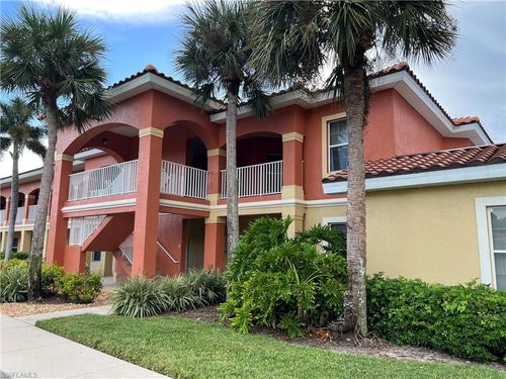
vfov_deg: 53.1
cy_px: 190
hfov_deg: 67.3
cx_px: 253
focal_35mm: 26
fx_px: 380
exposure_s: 1/316
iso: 50
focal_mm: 5.7
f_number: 1.5
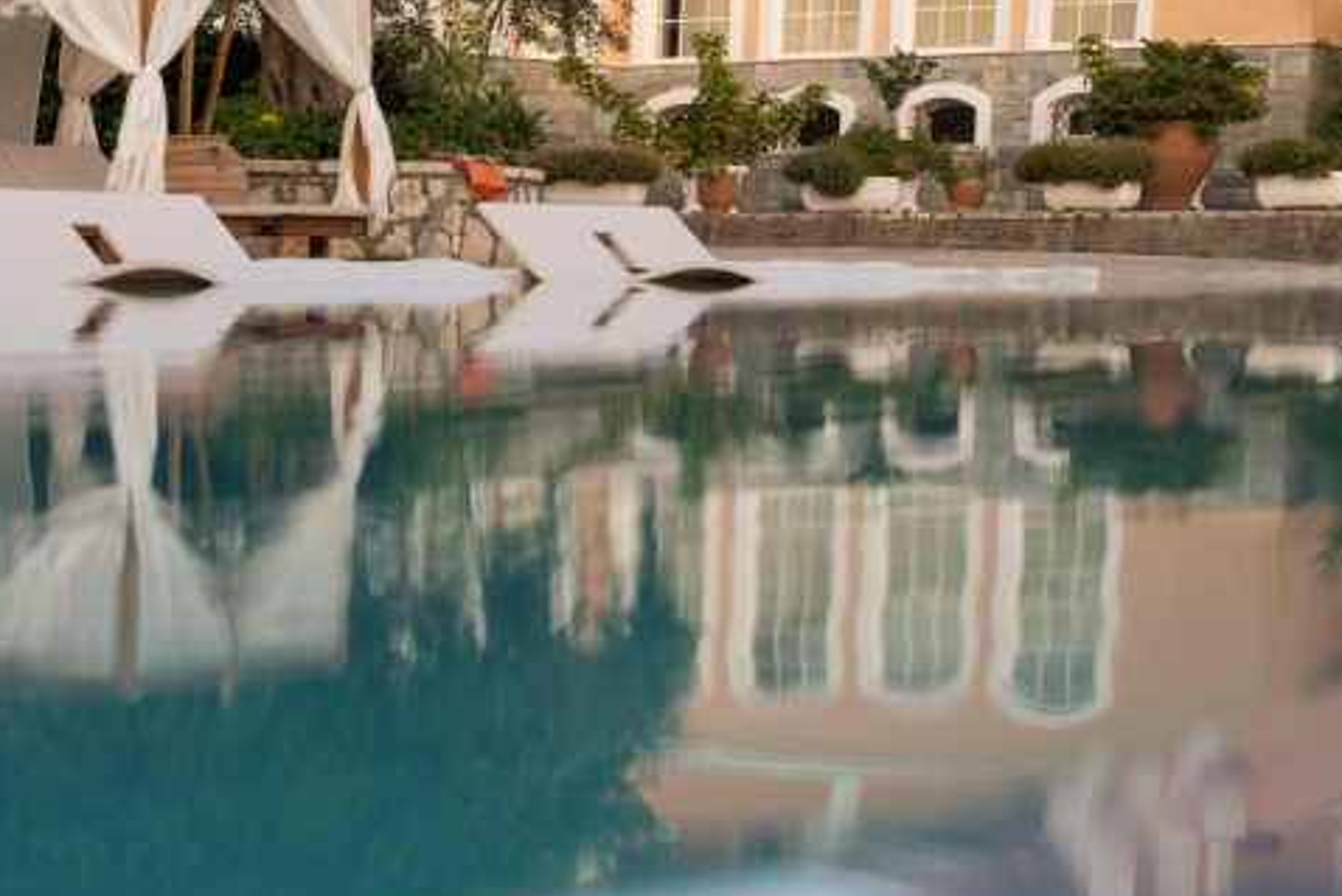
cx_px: -31
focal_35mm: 75
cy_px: 4
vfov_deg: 17.8
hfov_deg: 25.5
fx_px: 2797
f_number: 4
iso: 125
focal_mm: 35
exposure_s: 1/125
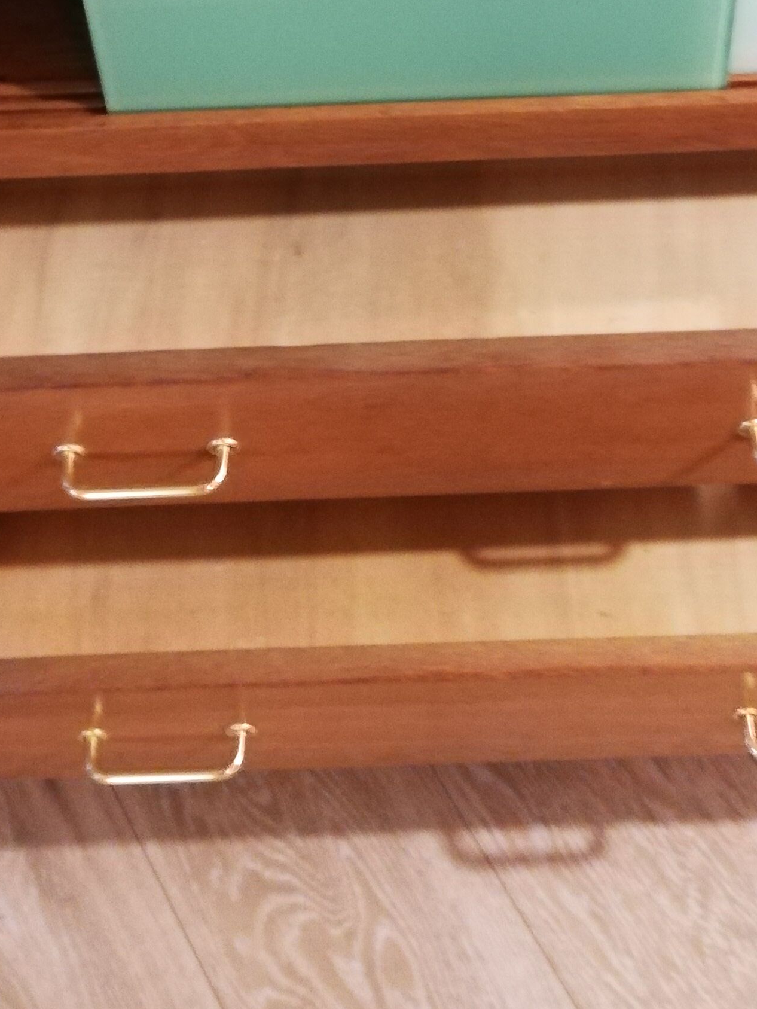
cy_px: -156
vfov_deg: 25.1
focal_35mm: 71
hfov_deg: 20.7
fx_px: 2069
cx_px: 509
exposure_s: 1/16.7
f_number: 2.2
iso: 640
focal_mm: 3.81
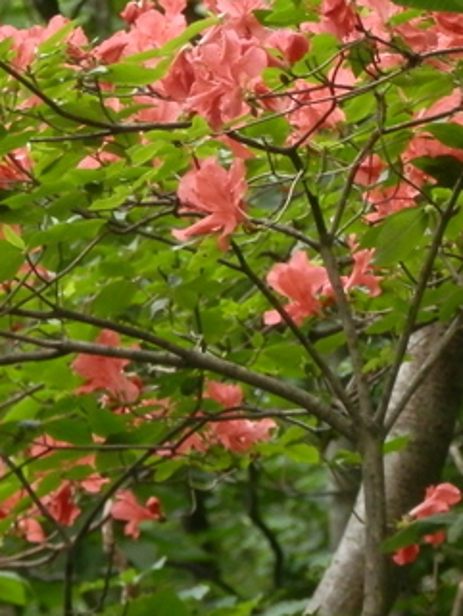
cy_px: 238
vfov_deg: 3.9
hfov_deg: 2.9
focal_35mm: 508
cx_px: 96
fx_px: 9054
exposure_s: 1/80
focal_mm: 36.5
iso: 200
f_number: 5.9
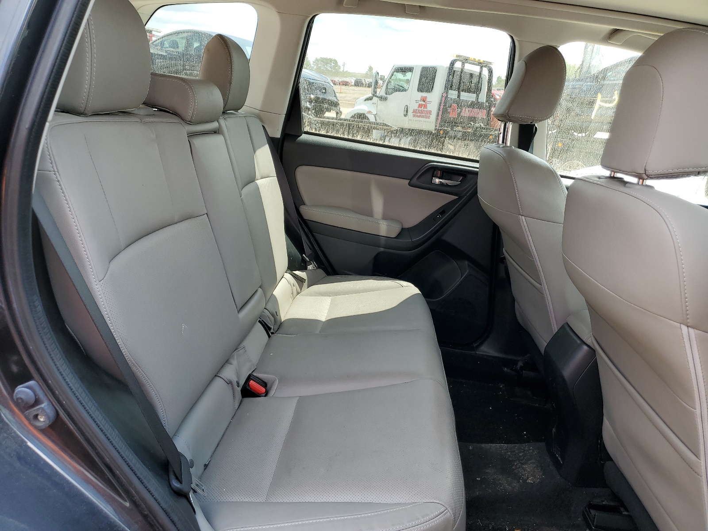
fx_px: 532
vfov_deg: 53.1
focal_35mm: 26
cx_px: 354
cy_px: 266
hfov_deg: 67.3
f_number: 1.5
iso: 50
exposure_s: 1/357
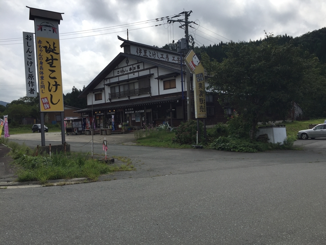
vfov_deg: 48.2
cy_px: 122
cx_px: 163
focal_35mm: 29
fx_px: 273
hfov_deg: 61.7
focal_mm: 4.15
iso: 32
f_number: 2.2
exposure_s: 1/3300
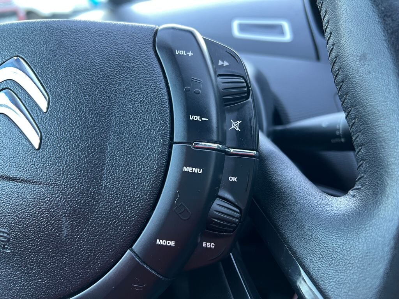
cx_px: 200
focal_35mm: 26
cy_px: 150
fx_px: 300
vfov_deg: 53.1
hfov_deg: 67.3
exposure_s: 1/60
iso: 160
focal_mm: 5.7
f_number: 1.5
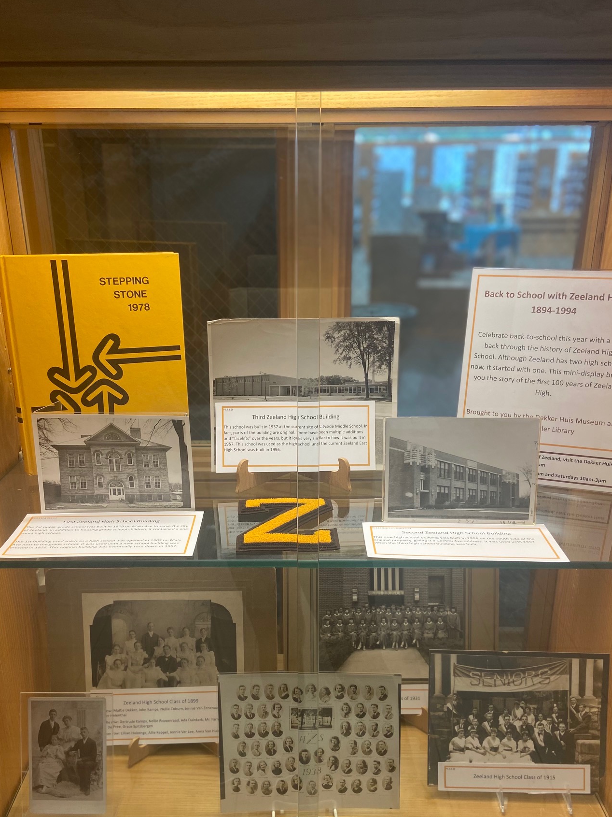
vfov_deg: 58.1
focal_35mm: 31
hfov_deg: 45.4
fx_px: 731
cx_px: 294
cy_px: 464
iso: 64
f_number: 1.8
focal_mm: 4.25
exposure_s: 1/60
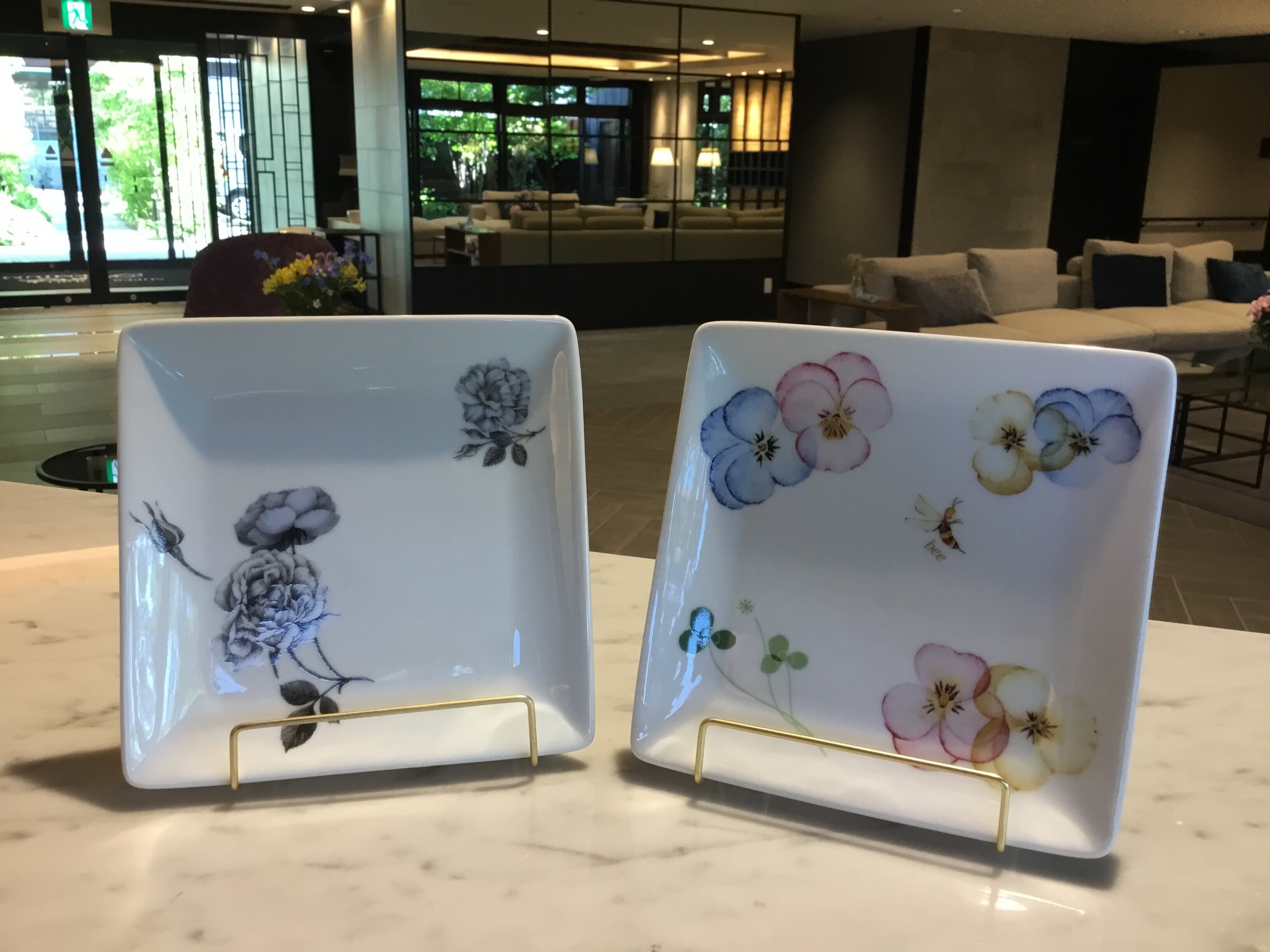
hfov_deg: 58.4
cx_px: 635
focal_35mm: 31
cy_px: 476
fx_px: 1137
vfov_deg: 45.4
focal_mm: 3.3
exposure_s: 1/30
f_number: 2.4
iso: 32
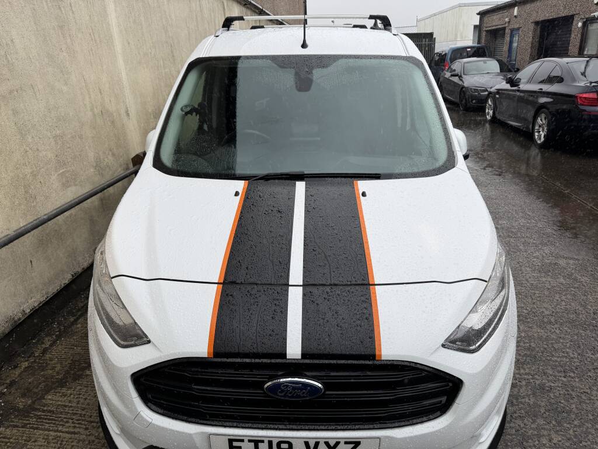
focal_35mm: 24
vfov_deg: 56.8
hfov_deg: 71.6
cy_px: 224
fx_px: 415
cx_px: 299
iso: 80
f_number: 1.78
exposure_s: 1/782
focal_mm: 6.76
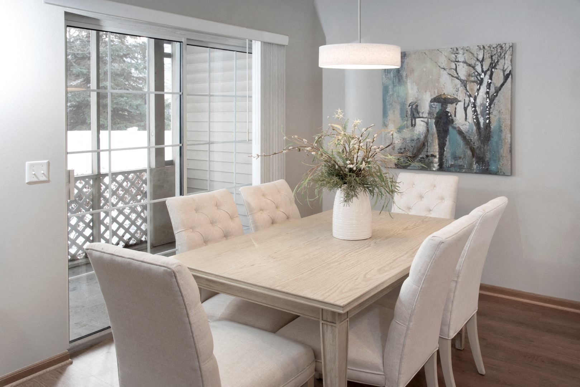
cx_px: 290
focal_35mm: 30
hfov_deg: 61.9
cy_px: 194
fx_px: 483
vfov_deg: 43.6
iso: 640
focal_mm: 30
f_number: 13
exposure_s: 1/25
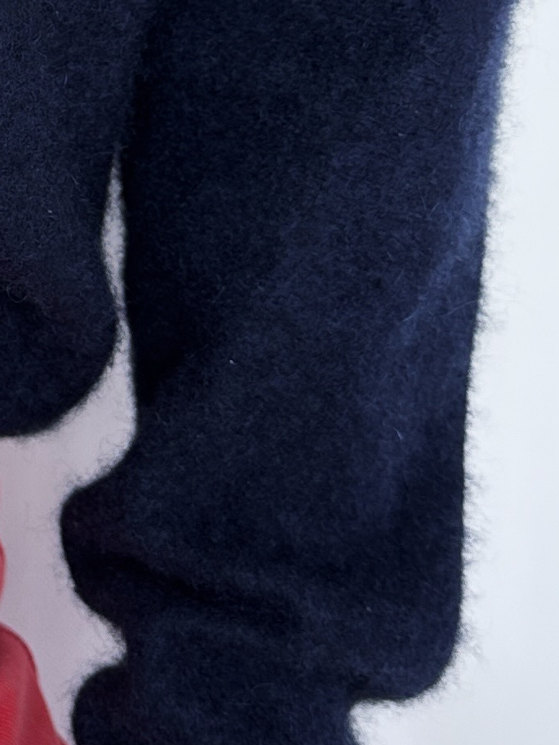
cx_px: -364
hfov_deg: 13.0
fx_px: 2282
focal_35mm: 106
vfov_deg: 17.7
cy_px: -121
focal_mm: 6.86
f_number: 1.78
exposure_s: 1/109
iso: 64
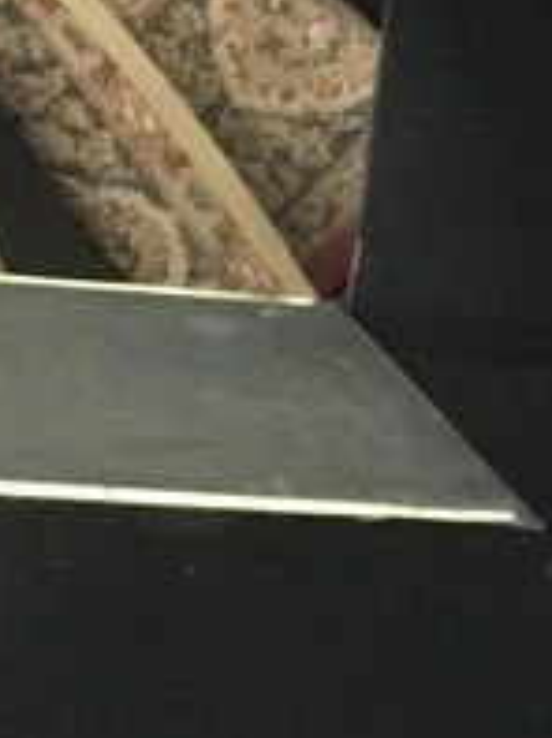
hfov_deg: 6.7
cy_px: -235
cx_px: 1328
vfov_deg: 9.2
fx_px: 4496
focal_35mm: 211
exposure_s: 1/17
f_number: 2.2
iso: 250
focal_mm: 4.15
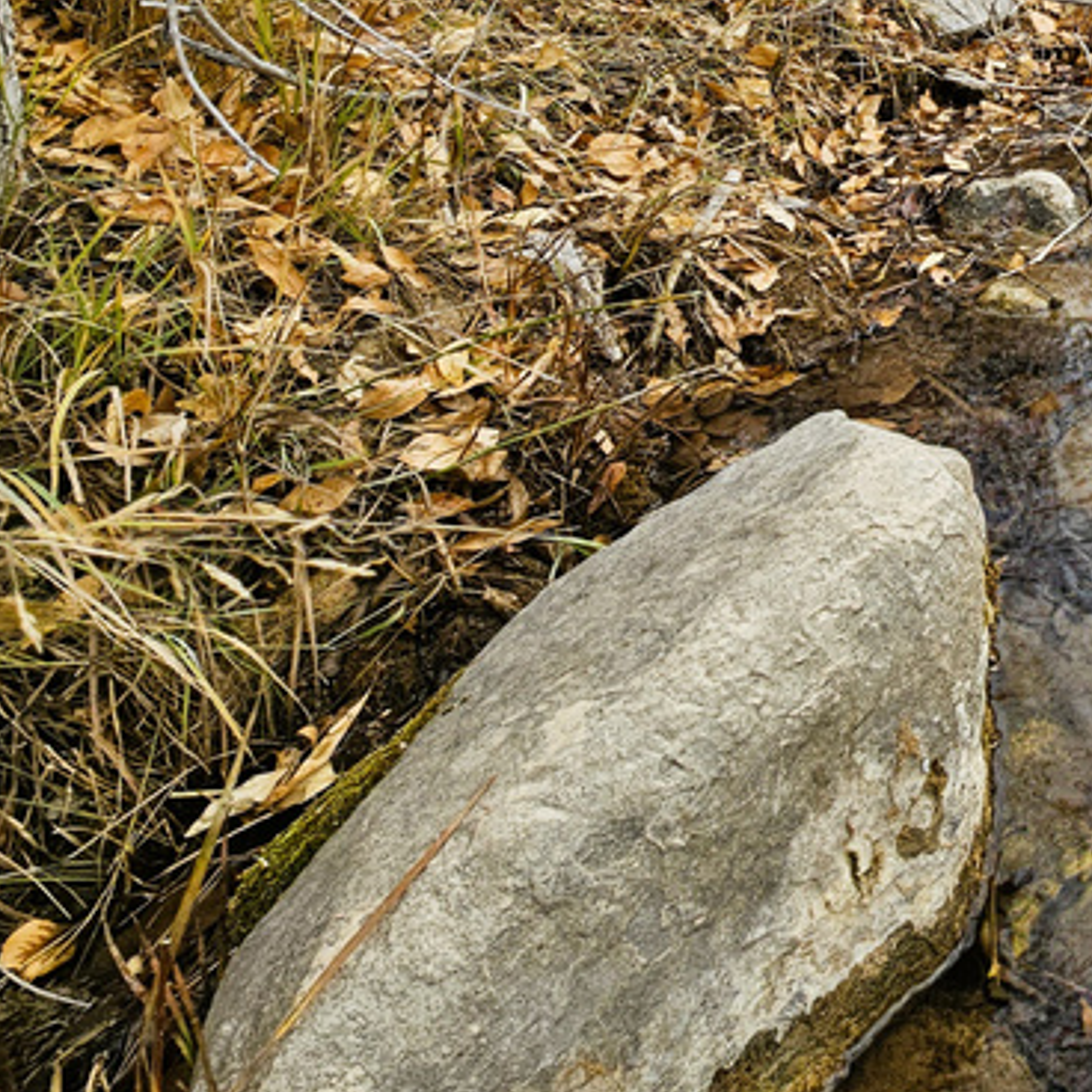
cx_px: 1315
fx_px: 1142
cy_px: 12
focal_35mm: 32
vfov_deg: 44.0
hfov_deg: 38.0
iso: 50
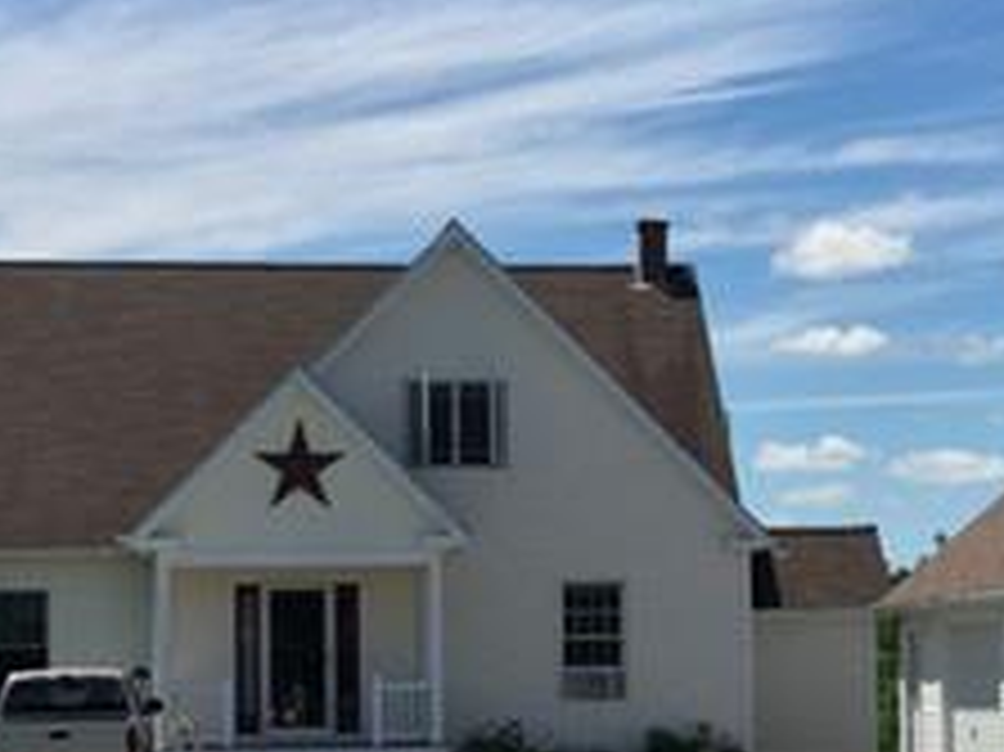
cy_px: 590
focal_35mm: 104
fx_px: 3015
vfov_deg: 14.1
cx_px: 698
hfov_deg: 18.8
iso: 32
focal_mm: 4.15
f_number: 2.2
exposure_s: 1/3049
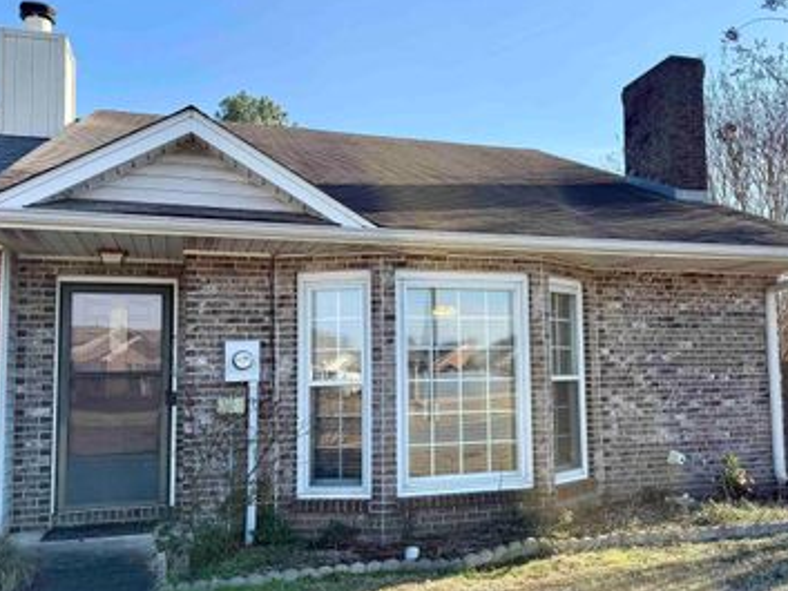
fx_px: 774
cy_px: 318
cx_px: 473
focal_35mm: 34
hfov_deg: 53.6
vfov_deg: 41.8
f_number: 1.78
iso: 80
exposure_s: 1/2525
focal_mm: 6.76
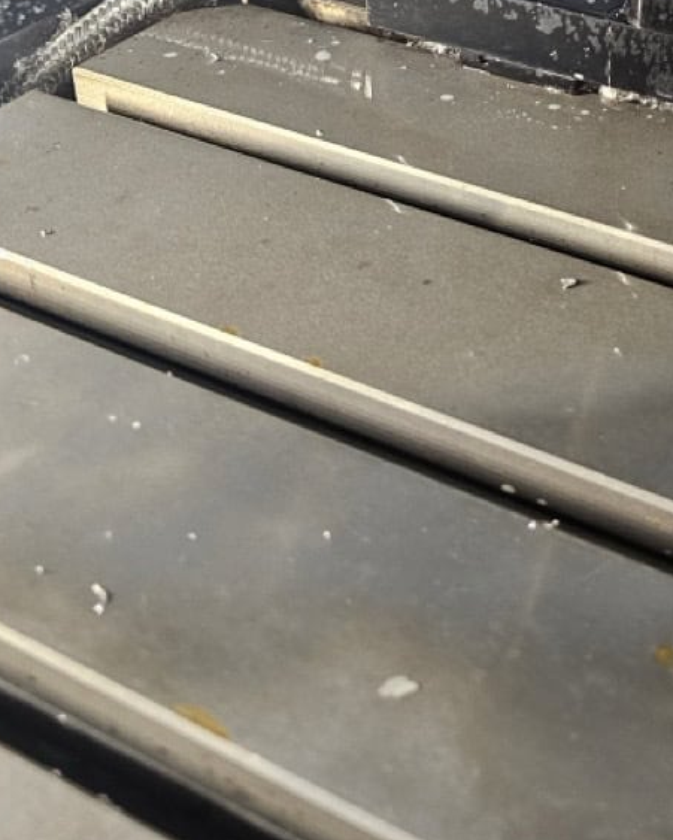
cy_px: -13
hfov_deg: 27.9
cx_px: 679
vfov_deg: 33.3
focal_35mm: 51
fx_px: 1269
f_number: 1.7
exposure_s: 1/30
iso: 640
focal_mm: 6.3
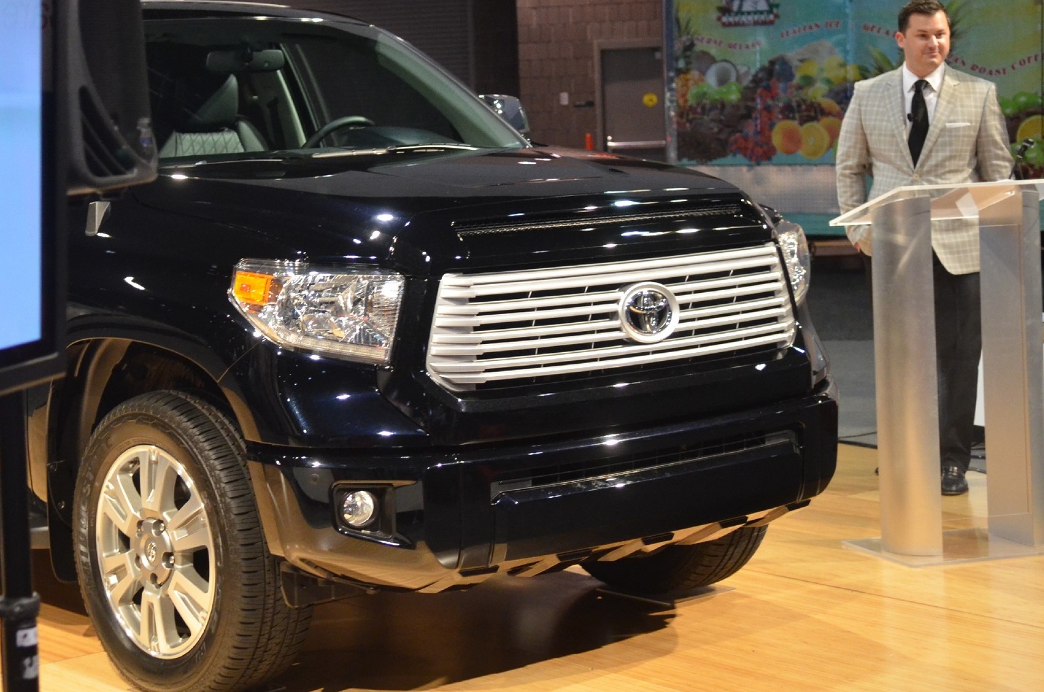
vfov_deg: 17.8
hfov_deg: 26.4
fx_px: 2195
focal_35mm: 76
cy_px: 186
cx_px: 265
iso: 1600
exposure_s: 1/80
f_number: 2.8
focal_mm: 31
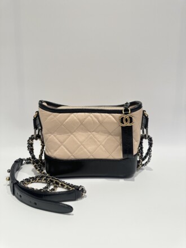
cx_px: 93
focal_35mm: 24
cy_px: 124
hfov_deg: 56.8
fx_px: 172
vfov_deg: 71.6
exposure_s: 1/100
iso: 200
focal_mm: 6.86
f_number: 1.78
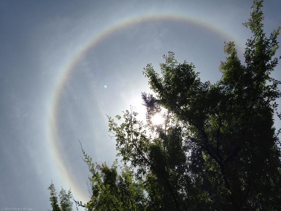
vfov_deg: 42.9
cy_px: 106
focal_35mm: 33
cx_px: 140
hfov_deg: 55.4
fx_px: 268
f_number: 2.4
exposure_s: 1/5435
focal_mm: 4.13
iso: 50
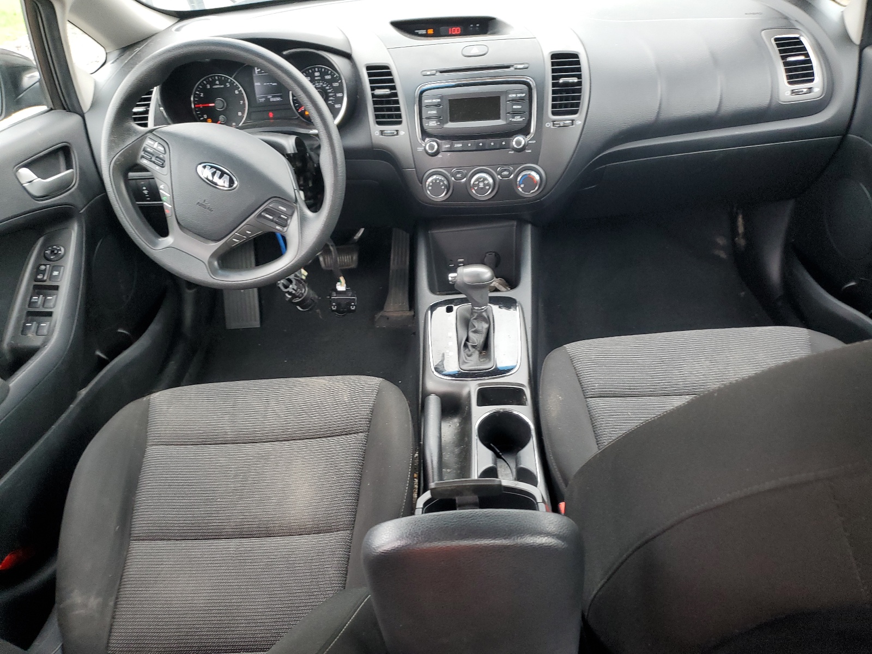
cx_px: 436
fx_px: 655
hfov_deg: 67.3
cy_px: 327
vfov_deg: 53.1
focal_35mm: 26
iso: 93
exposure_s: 1/120
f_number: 1.5
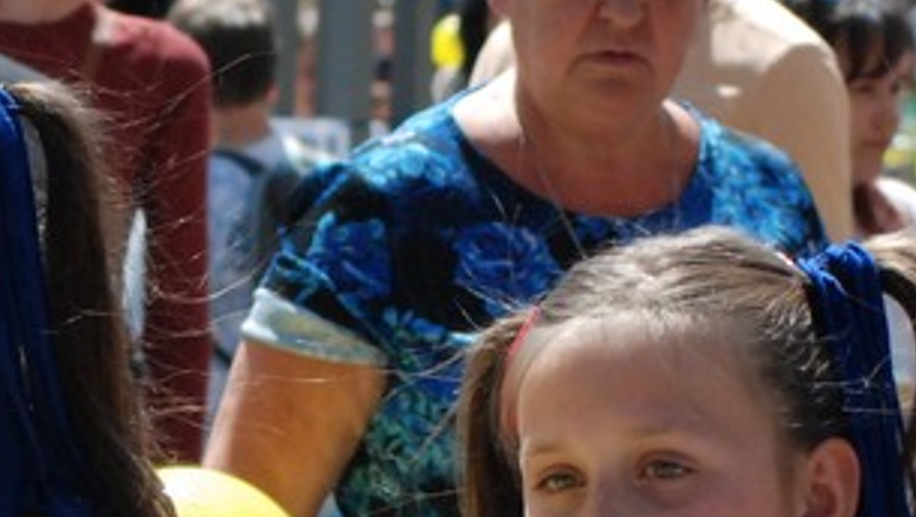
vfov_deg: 3.4
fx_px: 8652
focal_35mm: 356
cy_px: 589
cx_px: 192
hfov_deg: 6.1
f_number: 8
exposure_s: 1/1000
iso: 800
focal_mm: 70
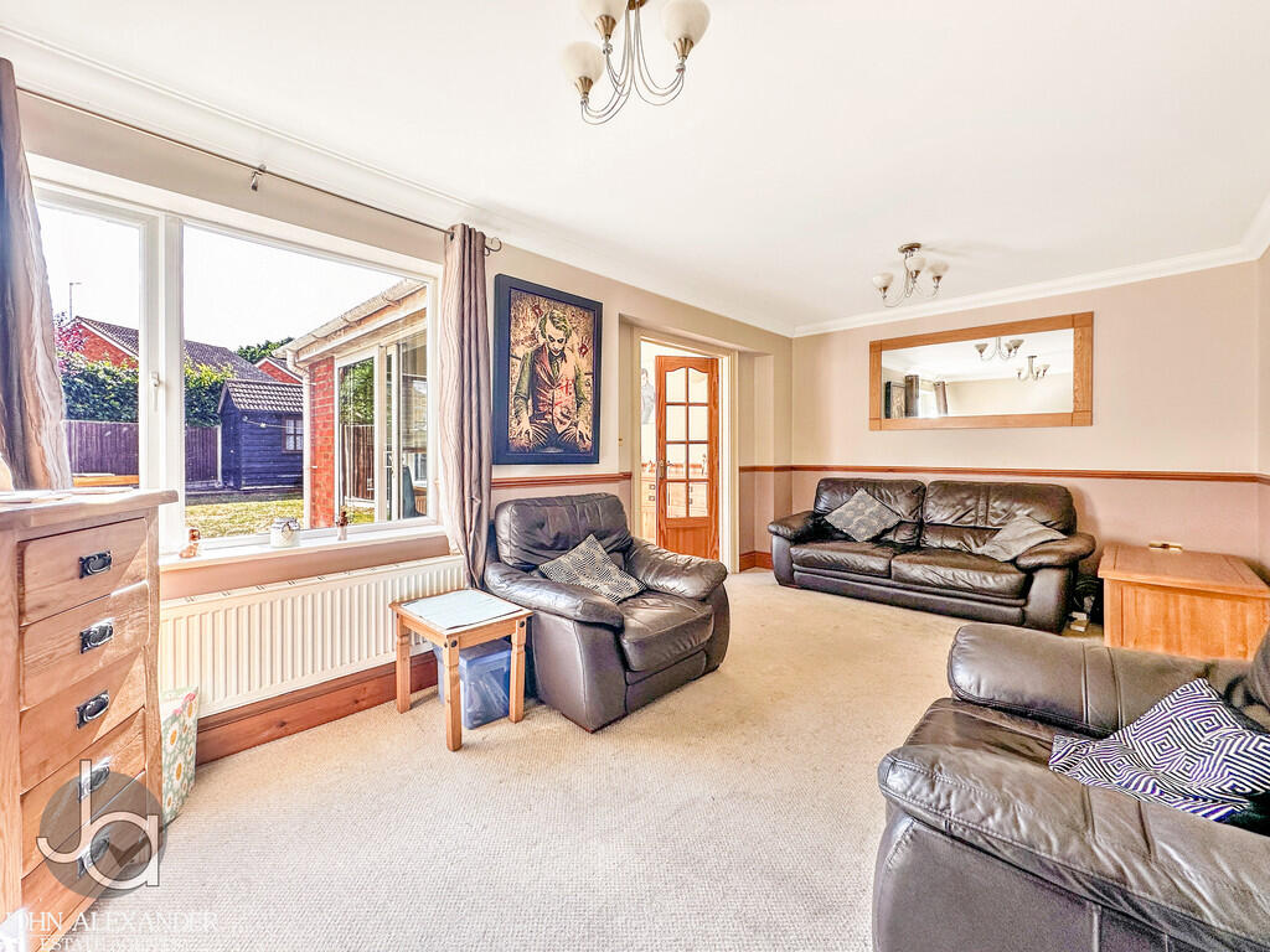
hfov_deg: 102.1
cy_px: 476
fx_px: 514
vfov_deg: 85.7
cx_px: 635
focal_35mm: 14
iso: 50
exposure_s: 1/100
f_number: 2.2
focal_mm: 2.22
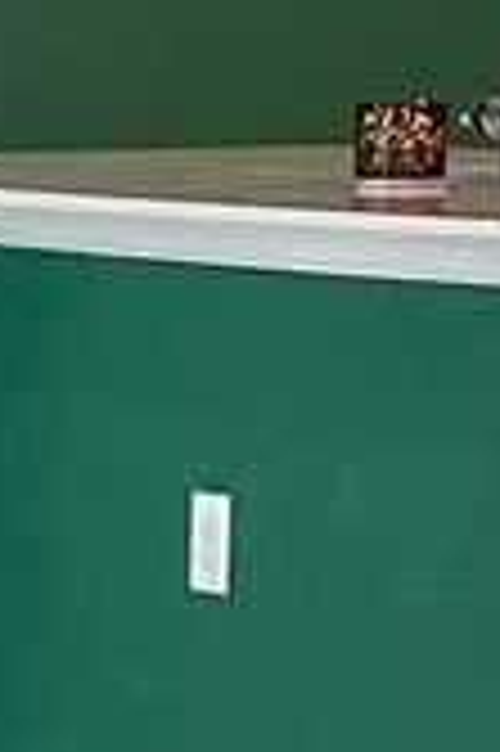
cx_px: -752
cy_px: 1004
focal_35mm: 309
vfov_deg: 6.6
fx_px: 6450
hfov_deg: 4.3
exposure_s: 1/60
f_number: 2.4
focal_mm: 3.3
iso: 80
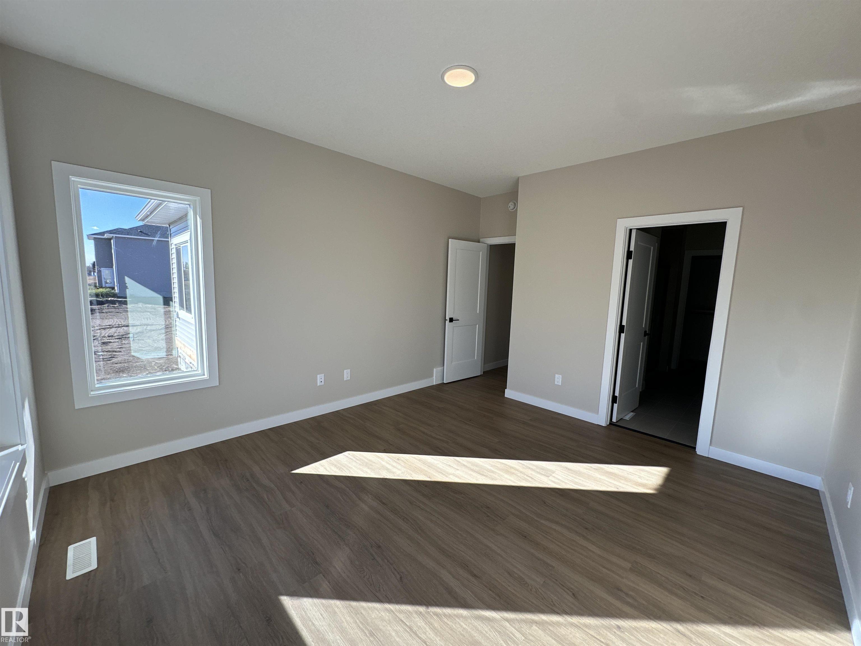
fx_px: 348
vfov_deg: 85.7
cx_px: 430
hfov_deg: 102.1
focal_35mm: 14
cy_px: 323
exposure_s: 1/232
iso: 40
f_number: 2.2
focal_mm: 2.22
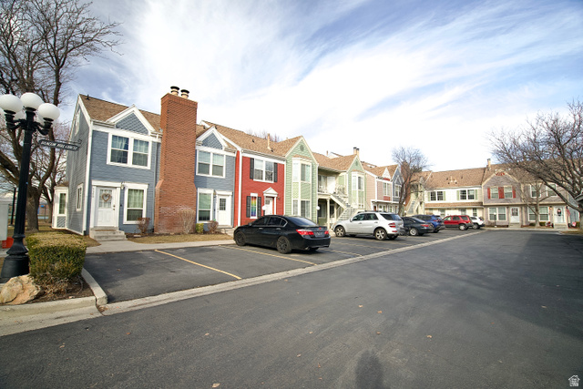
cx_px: 292
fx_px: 259
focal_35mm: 16
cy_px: 194
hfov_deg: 96.7
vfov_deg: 73.8
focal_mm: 16
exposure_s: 1/1000
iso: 500
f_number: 4
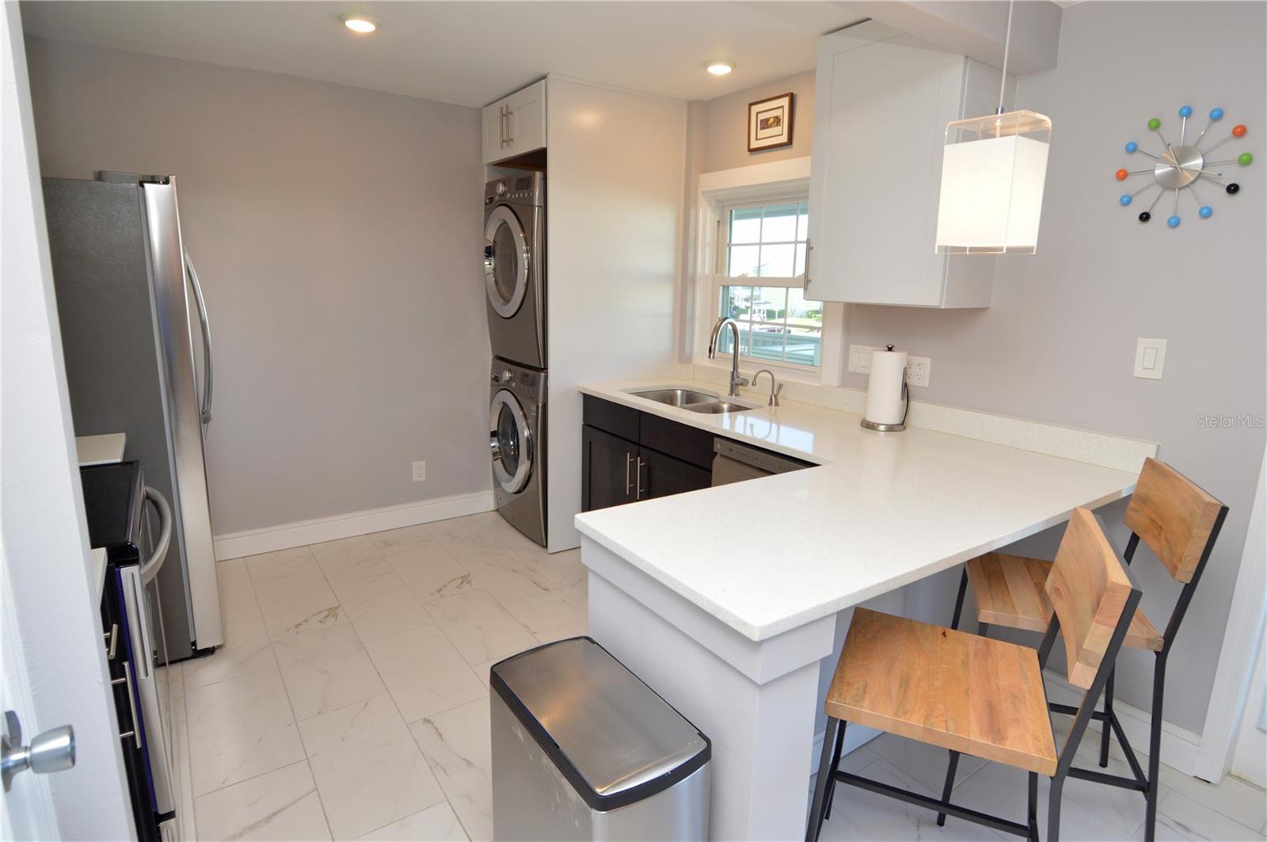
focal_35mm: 18
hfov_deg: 90.1
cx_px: 634
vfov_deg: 67.3
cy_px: 421
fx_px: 633
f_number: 4.5
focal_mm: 12
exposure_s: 1/80
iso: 400
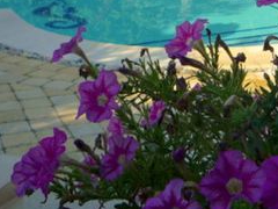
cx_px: 253
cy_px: -15
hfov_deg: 25.2
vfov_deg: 18.9
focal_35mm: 75
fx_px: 602
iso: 100
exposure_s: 1/400
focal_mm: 5.2
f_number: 4
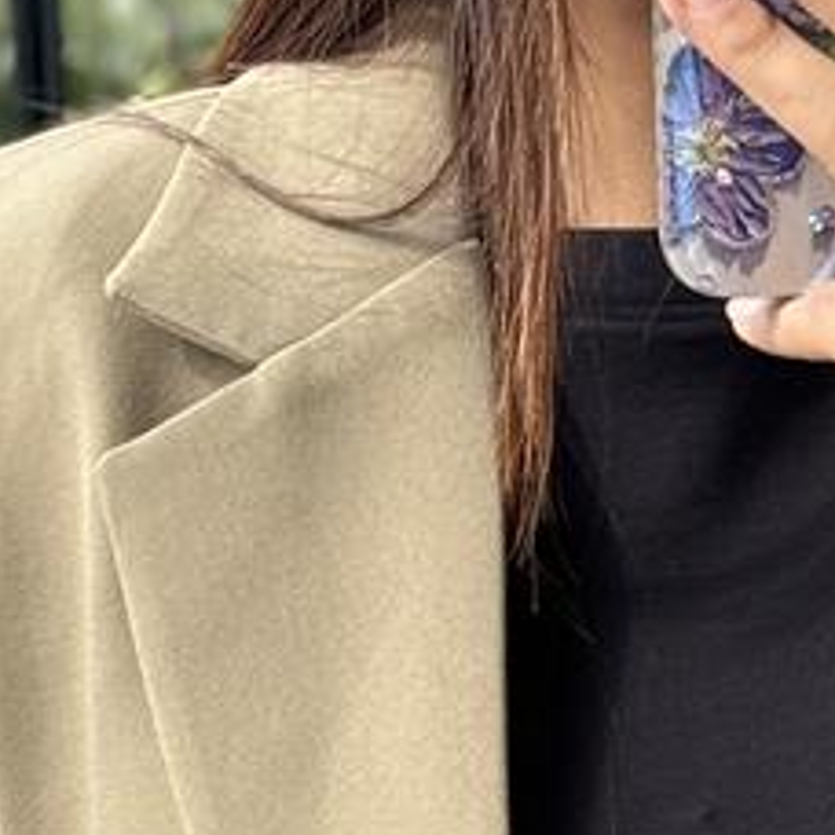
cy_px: 1243
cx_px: 824
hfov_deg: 7.0
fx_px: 6768
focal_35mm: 248
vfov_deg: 7.0
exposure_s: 1/217
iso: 64
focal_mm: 6.76
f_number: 1.78
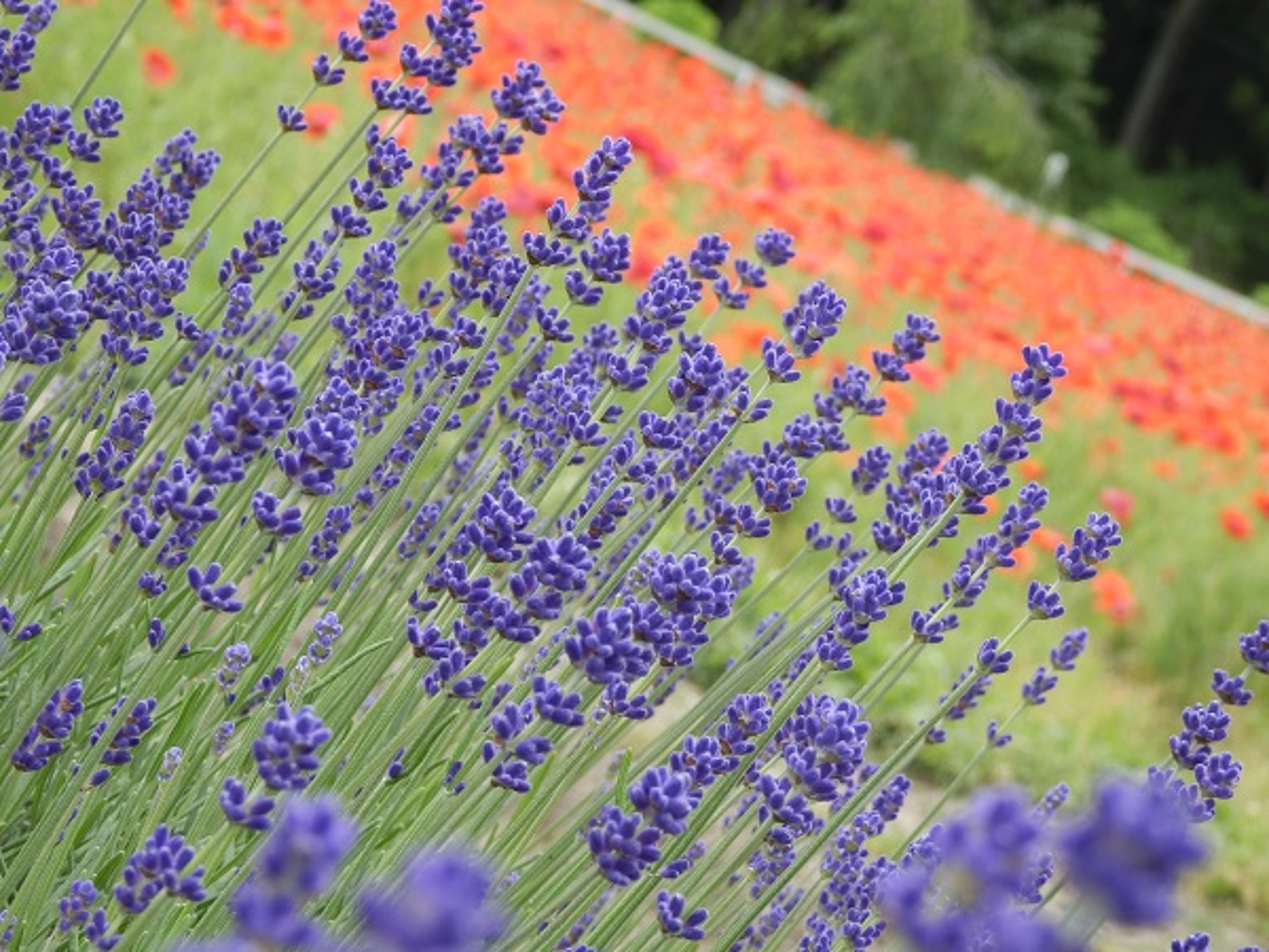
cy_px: 476
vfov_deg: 14.0
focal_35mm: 106
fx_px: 3886
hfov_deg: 18.5
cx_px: 634
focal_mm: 19
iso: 80
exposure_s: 1/125
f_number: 5
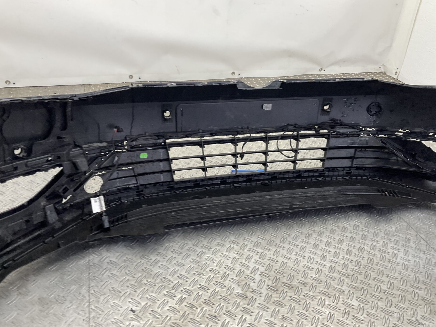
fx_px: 365
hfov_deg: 61.7
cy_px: 164
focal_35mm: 29
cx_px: 218
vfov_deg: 48.2
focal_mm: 3
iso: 40
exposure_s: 1/120
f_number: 1.8
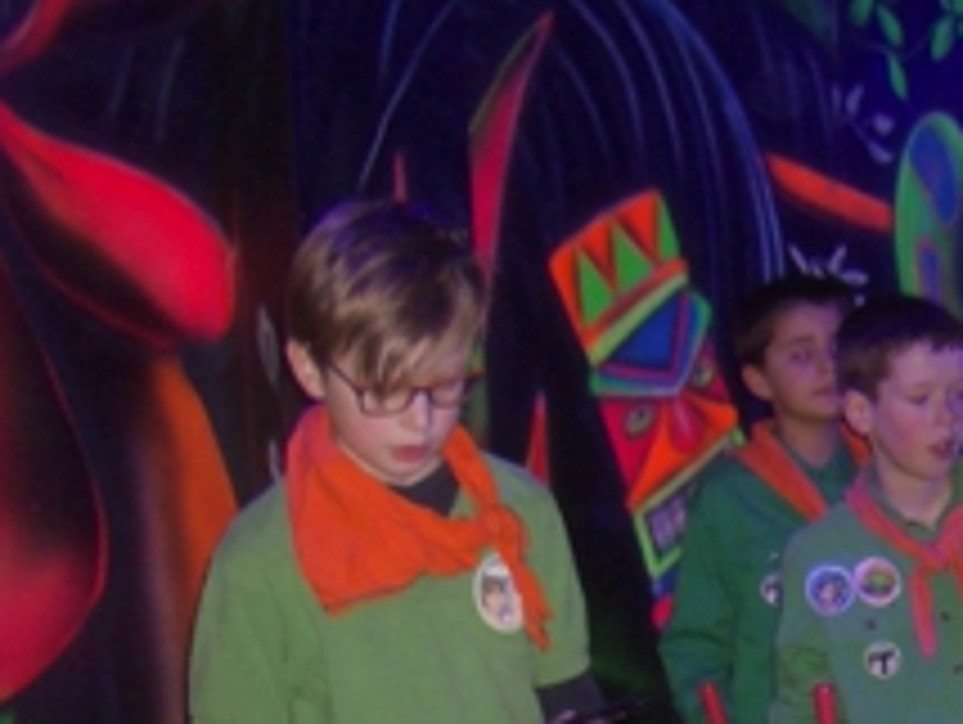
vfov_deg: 15.1
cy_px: 508
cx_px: 1040
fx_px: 2729
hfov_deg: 19.2
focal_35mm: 98
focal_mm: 5.8
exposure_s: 1/40
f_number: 2.6
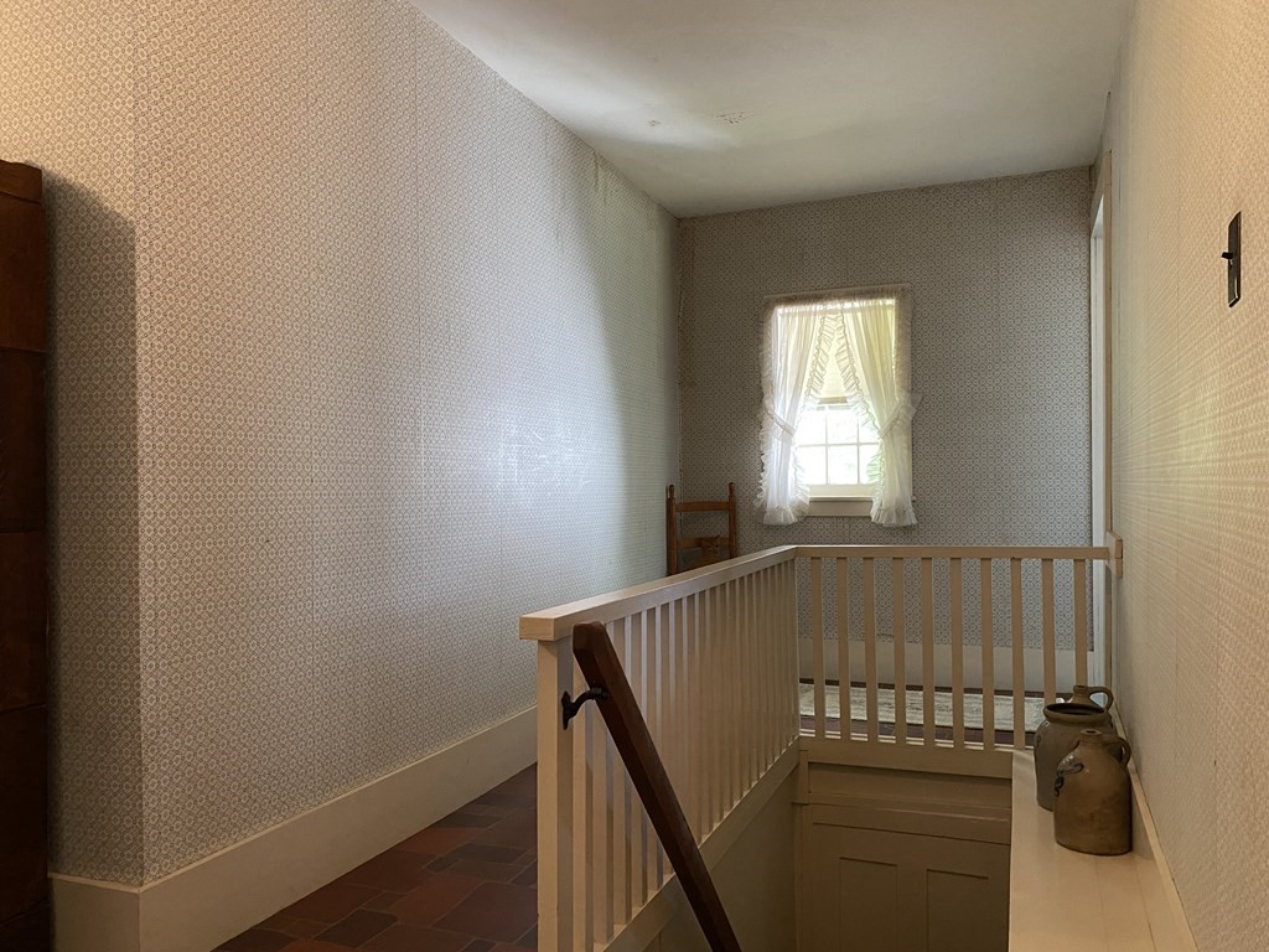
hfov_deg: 67.3
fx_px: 953
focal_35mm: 26
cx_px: 634
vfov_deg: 53.1
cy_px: 476
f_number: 1.8
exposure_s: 1/40
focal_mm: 4.25
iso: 320
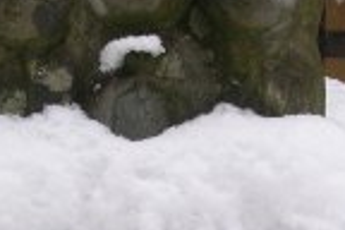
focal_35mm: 149
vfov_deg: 9.1
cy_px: 252
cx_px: 89
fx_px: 1428
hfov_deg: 13.7
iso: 50
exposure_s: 1/87.3
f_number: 5.4
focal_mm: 7.7
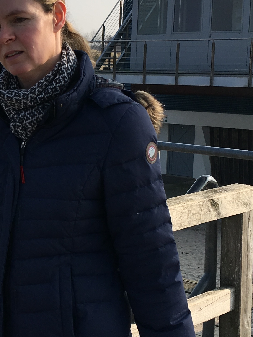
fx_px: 770
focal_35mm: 79
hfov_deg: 18.0
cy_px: 160
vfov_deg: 24.7
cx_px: -21
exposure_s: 1/1508
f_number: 2.2
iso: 25
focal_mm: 4.15
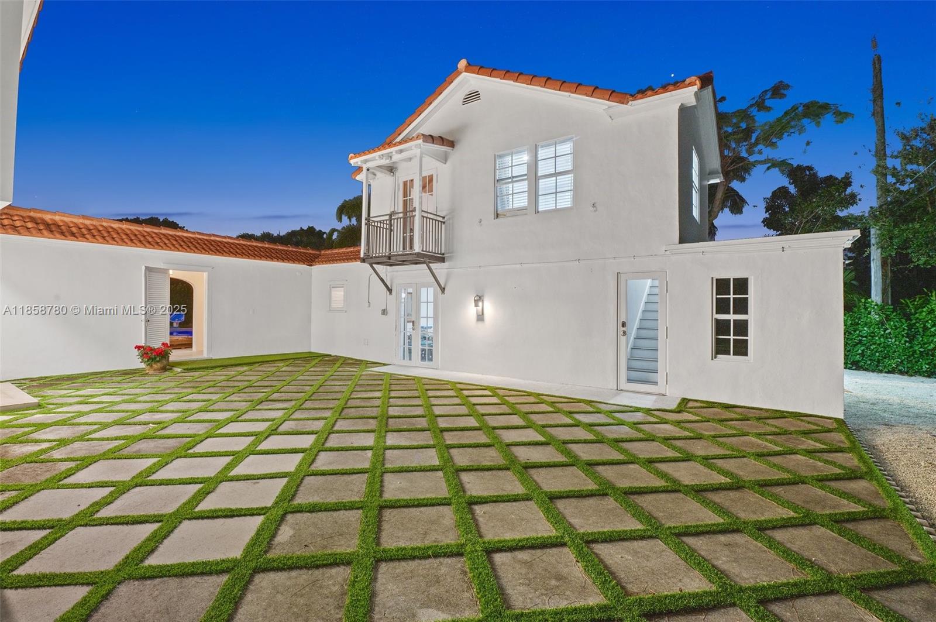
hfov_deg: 96.8
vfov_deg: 73.6
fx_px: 416
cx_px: 468
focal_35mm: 16
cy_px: 311
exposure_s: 1.3
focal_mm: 16
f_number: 8
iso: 200
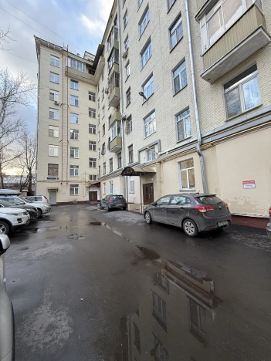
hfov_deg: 85.7
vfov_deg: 102.1
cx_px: 136
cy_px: 180
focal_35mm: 14
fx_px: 146
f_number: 2.2
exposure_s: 1/114
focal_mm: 2.22
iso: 50
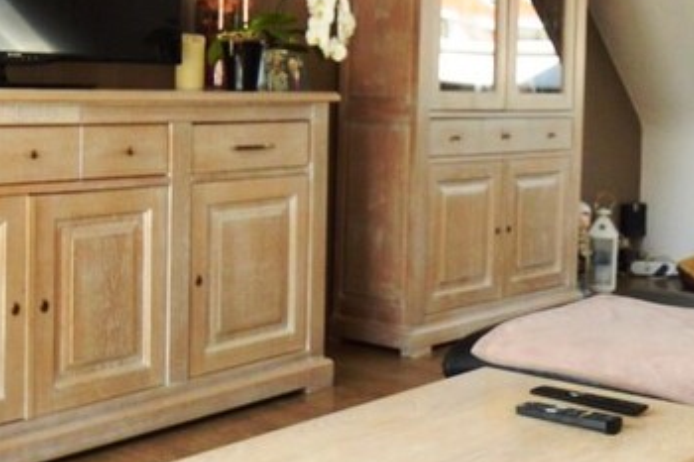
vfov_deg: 23.1
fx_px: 1118
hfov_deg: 33.6
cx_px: 544
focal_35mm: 58
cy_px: 105
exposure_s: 1/125
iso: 400
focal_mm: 10
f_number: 5.6
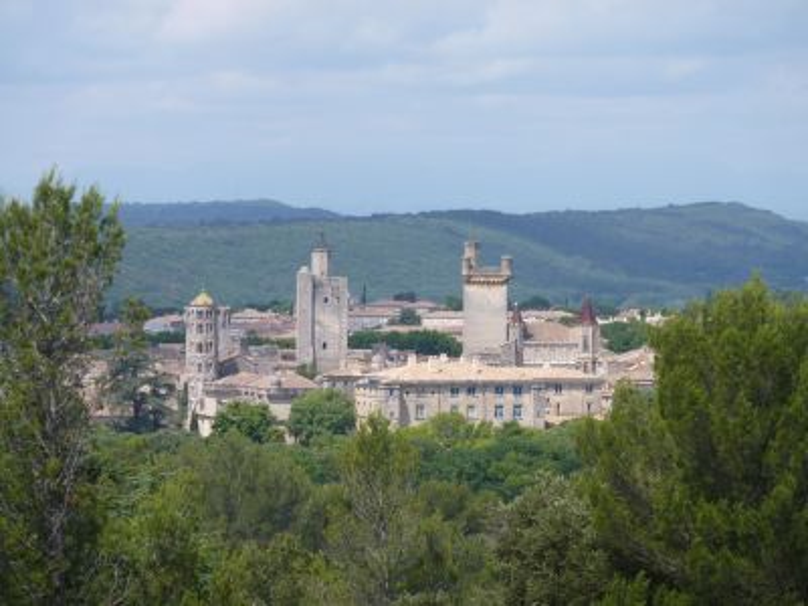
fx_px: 5252
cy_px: 303
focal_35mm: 225
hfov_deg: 8.8
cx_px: 404
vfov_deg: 6.6
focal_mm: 37
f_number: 5
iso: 80
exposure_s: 1/500
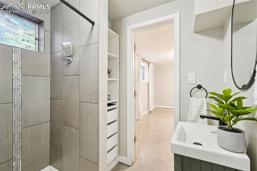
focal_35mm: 15
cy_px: 86
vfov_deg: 77.3
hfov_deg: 100.4
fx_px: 107
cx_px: 128
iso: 800
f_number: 8
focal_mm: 10
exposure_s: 1
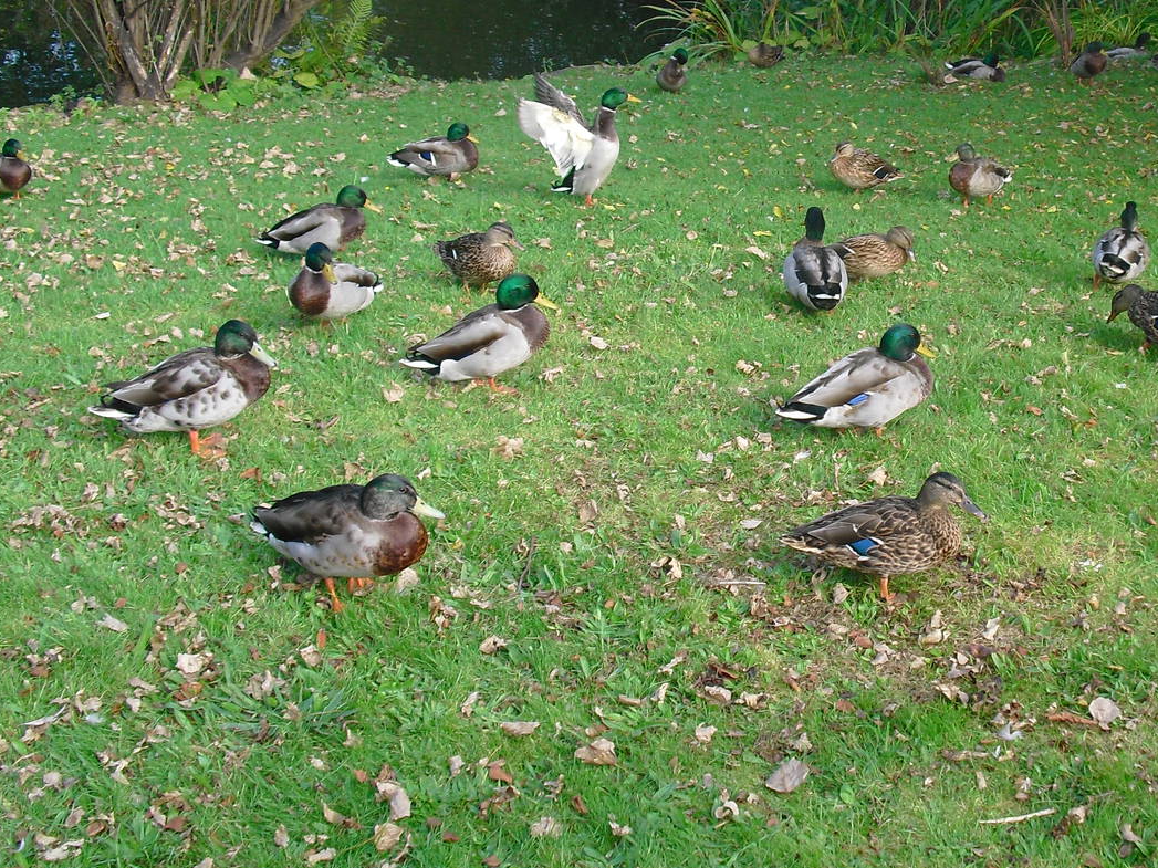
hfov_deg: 34.4
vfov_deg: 26.5
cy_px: 318
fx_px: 1840
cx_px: 824
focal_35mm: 55
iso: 100
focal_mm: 6.3
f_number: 3.1
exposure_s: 1/200
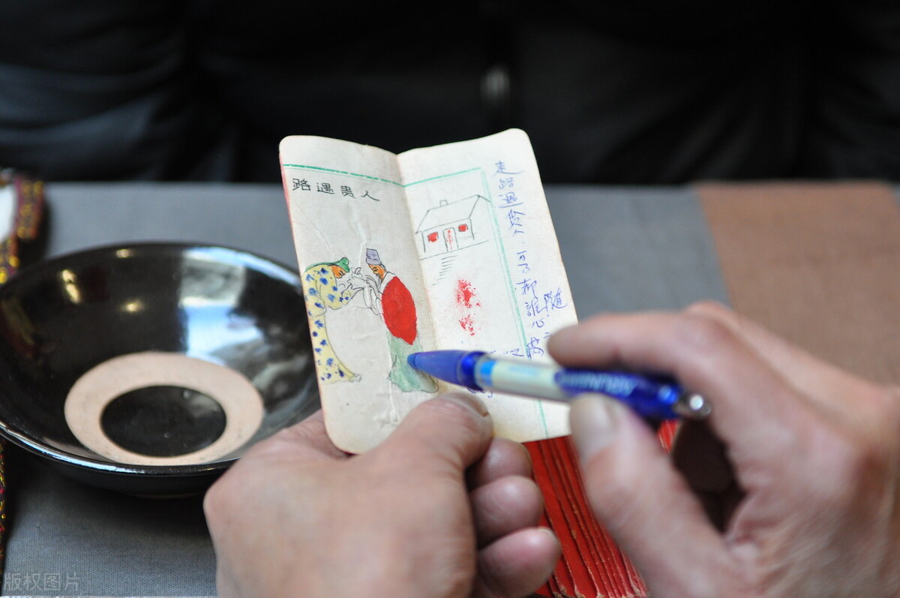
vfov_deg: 13.0
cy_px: 299
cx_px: 450
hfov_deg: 19.5
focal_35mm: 105
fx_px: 2622
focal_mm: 70
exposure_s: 1/50
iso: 500
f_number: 2.8
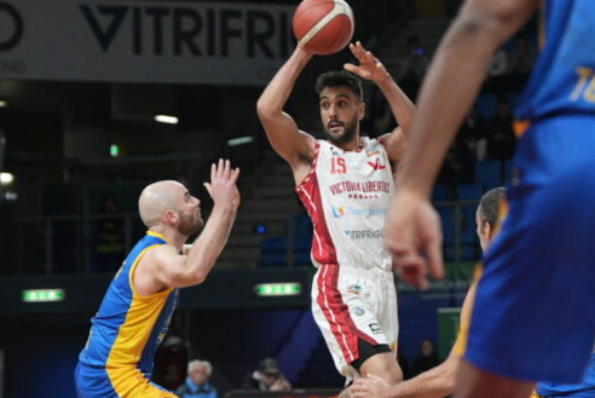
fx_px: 3557
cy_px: 281
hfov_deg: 9.6
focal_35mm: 215
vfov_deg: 6.4
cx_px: 402
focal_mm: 99
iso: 3200
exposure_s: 1/1000
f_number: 3.5
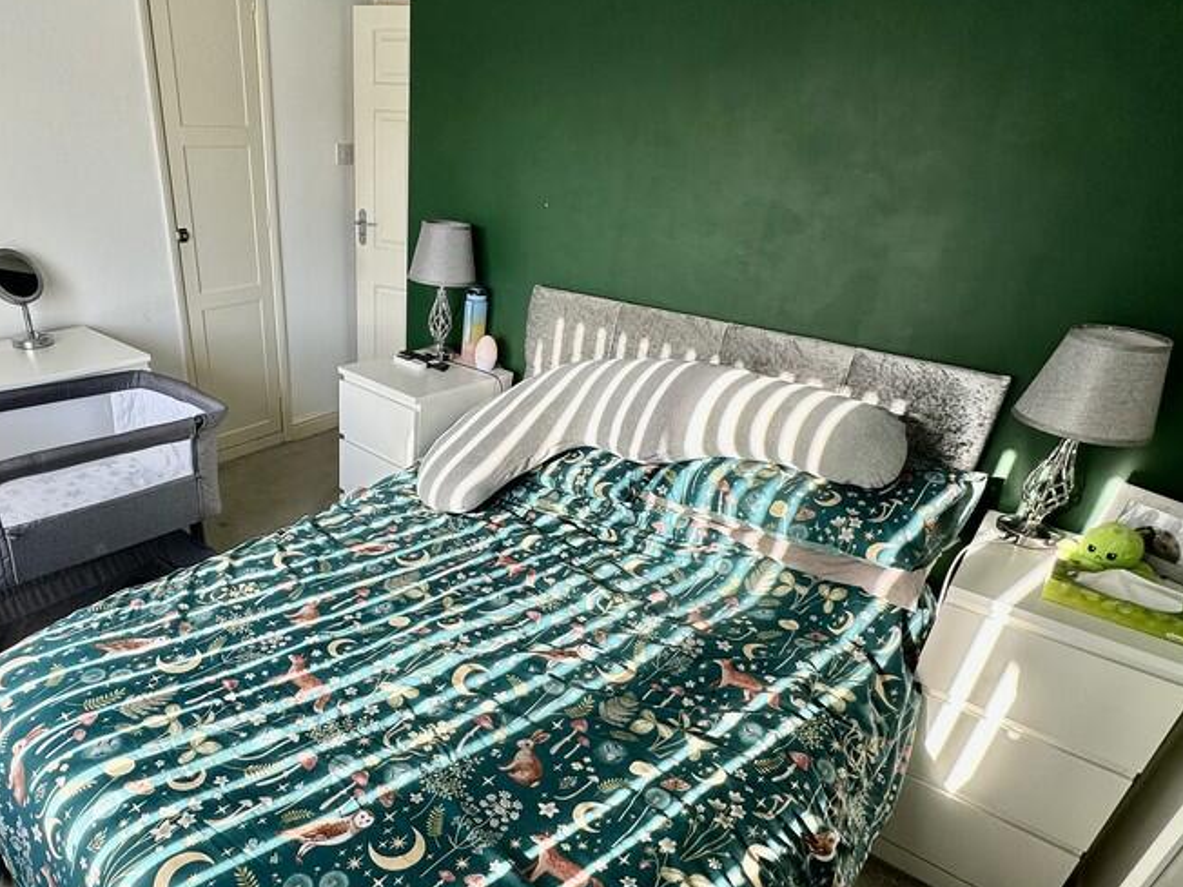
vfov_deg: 60.6
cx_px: 448
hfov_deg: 75.1
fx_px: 752
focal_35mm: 22
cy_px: 528
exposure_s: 1/99
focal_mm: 2.22
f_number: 2.2
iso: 40
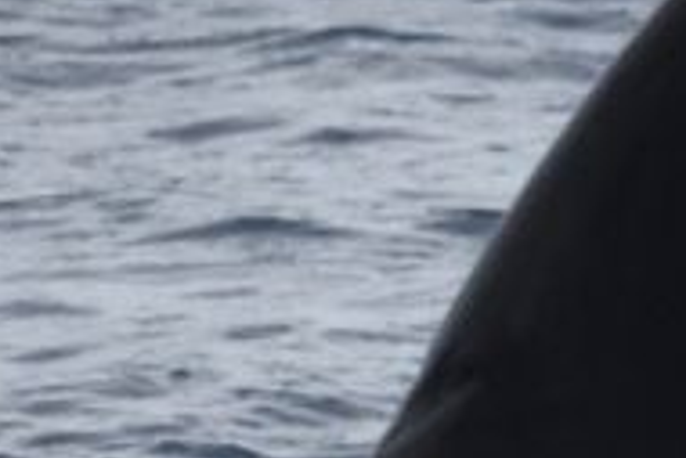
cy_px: 449
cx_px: 675
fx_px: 48151
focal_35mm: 2525
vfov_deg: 0.5
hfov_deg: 0.8
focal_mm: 600
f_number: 6.3
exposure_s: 1/8000
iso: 900
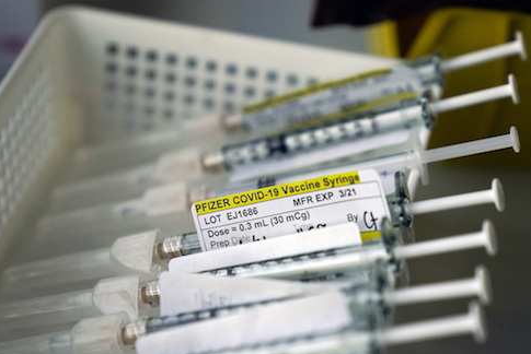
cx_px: 204
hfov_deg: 20.2
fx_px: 1491
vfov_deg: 13.6
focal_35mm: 101
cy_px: 211
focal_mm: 70
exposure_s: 1/5000
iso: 2000
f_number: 2.8
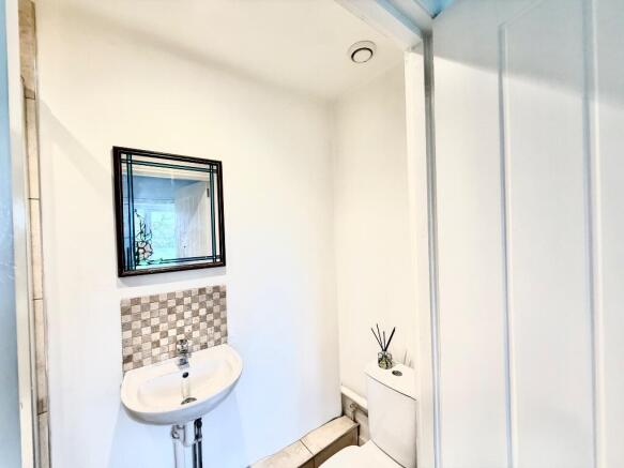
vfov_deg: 85.7
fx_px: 252
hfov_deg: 102.1
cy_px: 234
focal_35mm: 14
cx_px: 312
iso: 200
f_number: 2.2
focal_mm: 2.22
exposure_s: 1/50
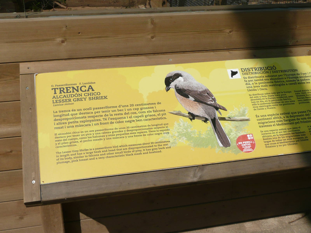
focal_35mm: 45
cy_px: 116
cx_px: 156
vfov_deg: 32.2
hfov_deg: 42.1
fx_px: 404
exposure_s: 1/400
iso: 100
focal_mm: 4.9
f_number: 8
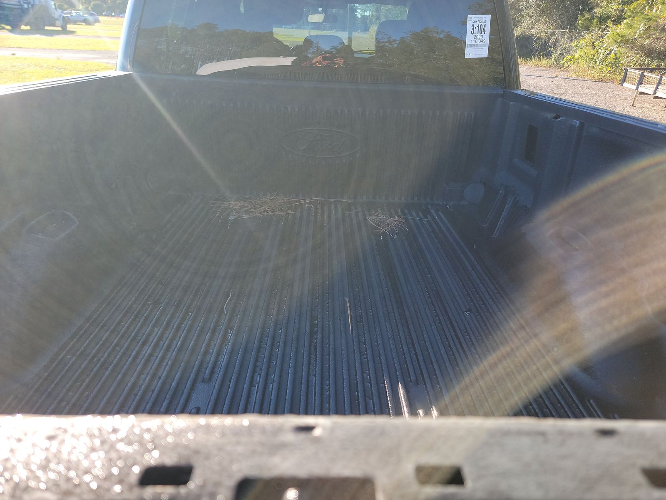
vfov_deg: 56.8
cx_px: 333
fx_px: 462
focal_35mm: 24
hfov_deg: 71.6
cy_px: 250
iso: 50
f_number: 1.8
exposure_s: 1/155
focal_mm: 6.7
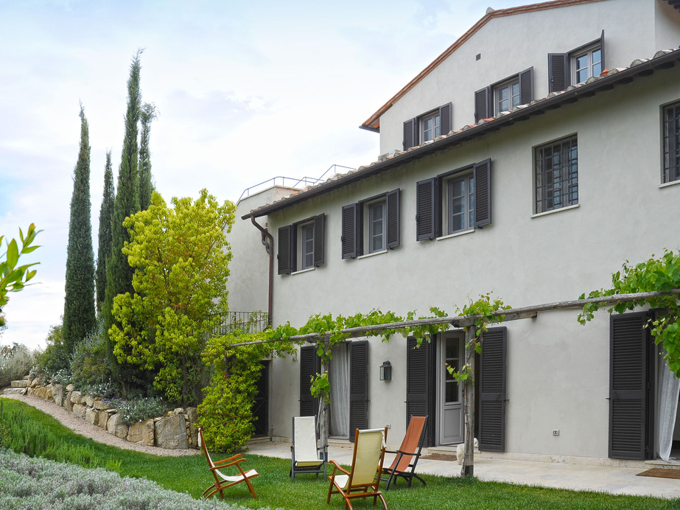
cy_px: 278
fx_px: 629
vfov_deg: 44.1
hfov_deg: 56.7
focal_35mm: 32
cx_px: 311
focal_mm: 24
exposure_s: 1/250
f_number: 8
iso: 200
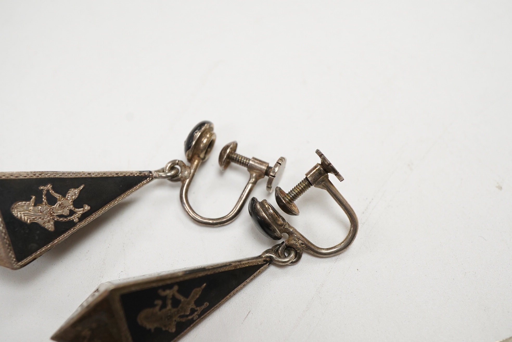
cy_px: 171
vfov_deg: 29.9
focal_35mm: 45
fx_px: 640
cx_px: 256
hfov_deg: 43.6
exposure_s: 1/125
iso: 1250
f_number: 11
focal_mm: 30
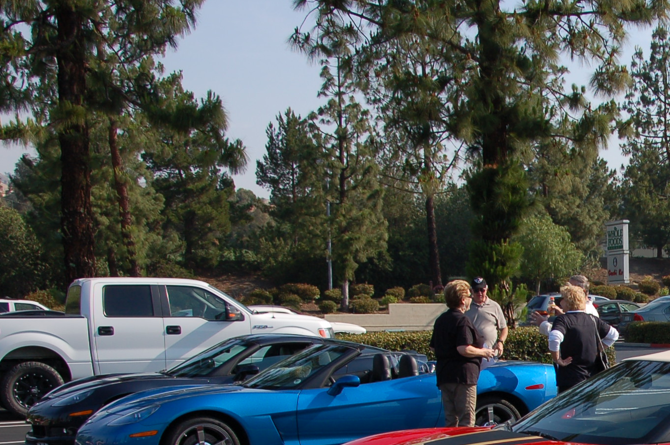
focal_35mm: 73
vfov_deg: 18.0
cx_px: 717
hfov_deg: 25.9
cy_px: 475
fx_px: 1357
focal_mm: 22
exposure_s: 1/320
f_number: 9
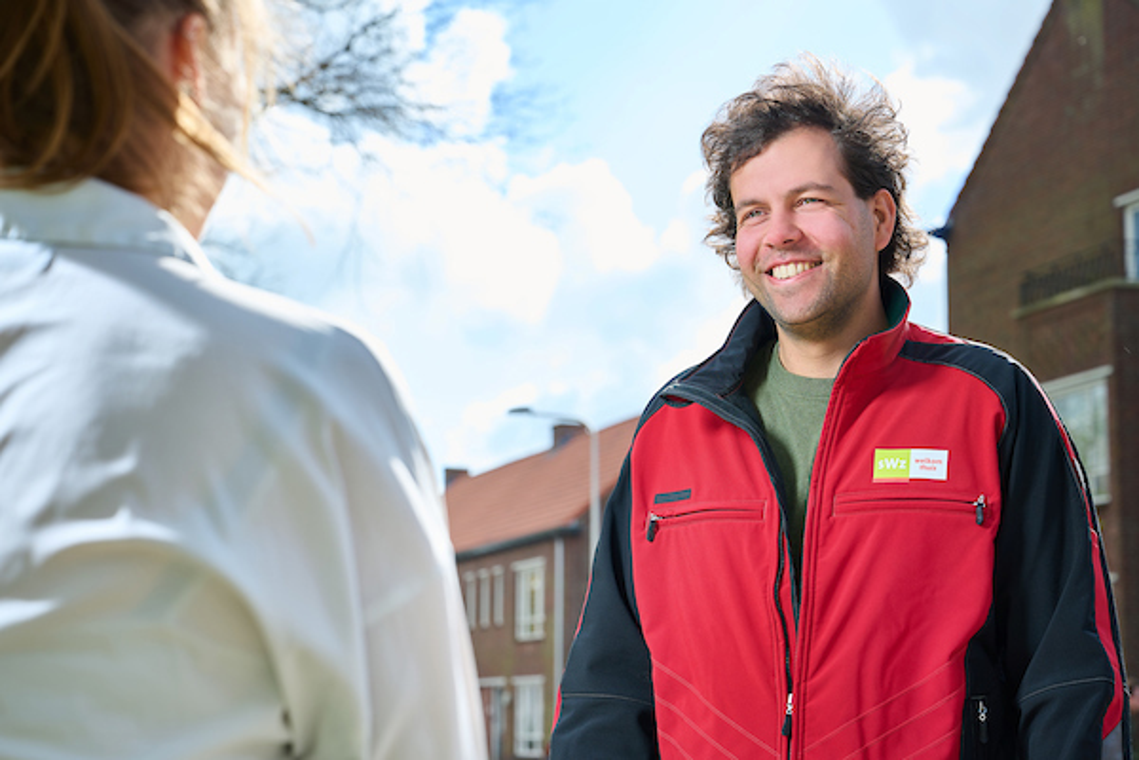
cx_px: 570
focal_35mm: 70
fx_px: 2215
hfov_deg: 28.8
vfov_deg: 19.5
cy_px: 380
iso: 50
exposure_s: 1/200
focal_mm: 70
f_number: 5.6
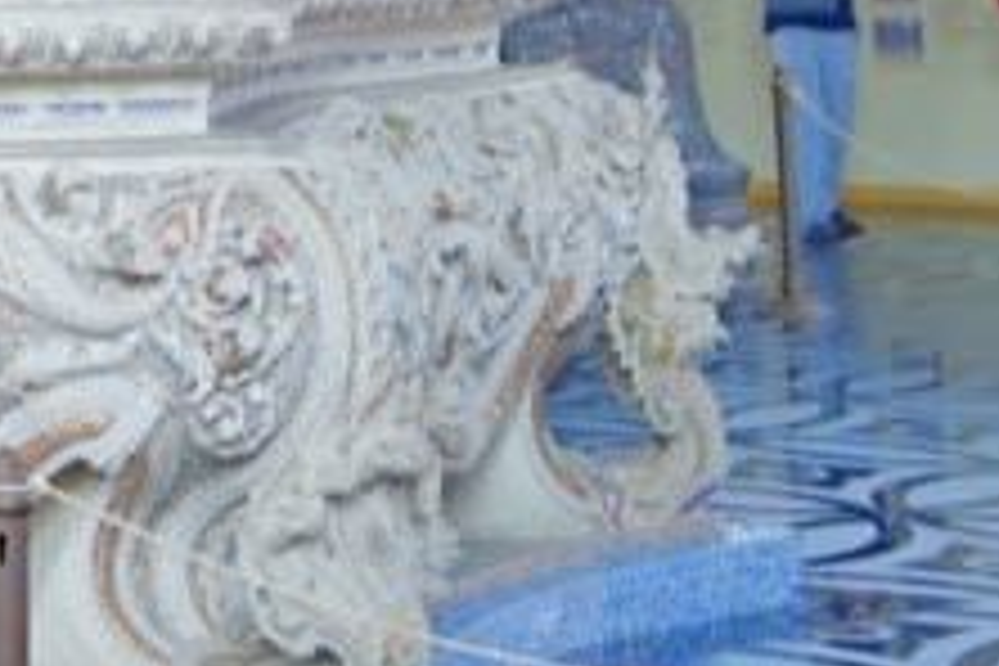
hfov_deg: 14.7
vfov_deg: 9.8
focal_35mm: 126
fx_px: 3496
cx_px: -675
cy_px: -814
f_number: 2.8
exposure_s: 1/30
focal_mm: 28
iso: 125
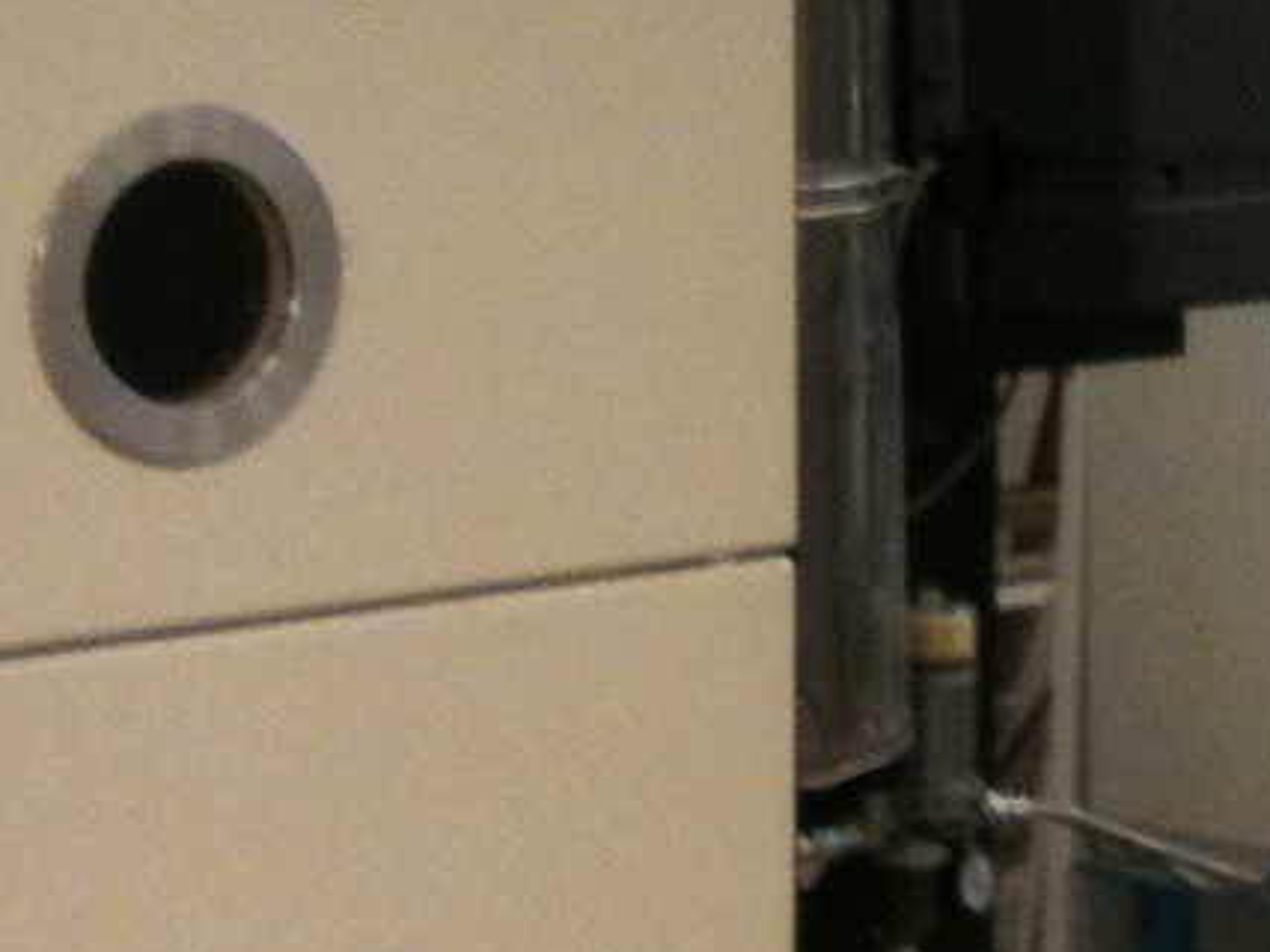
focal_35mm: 168
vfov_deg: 8.8
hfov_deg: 11.5
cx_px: 1547
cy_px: -80
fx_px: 6162
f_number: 2.8
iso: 80
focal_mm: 3.85
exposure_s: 1/17
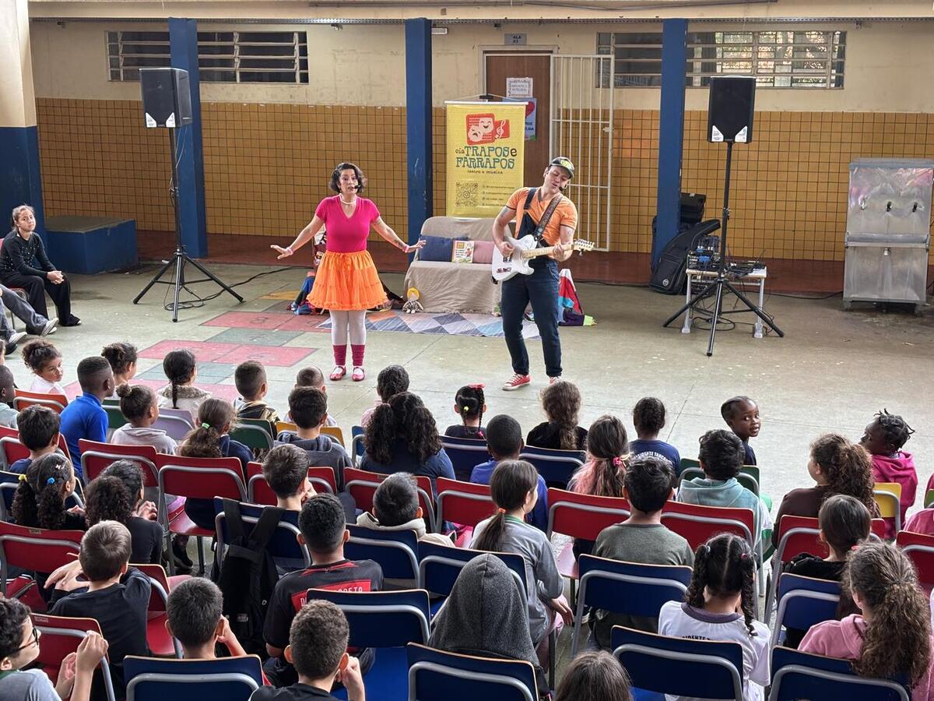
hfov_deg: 36.8
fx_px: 1403
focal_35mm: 52
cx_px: 467
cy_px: 350
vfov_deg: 28.0
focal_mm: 5.96
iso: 32
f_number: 1.6
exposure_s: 1/60
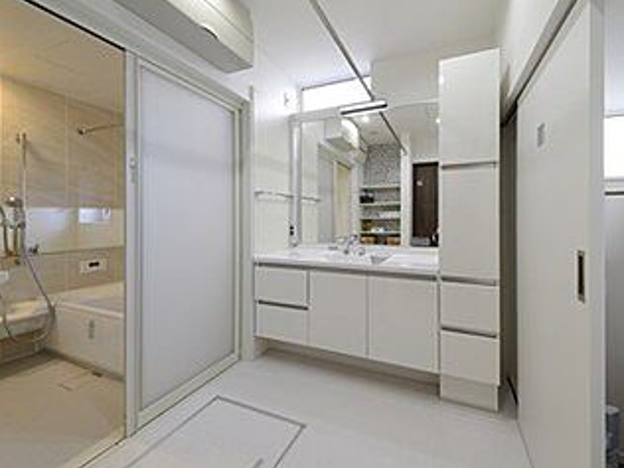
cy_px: 217
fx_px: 252
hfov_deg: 101.9
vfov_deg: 85.5
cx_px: 332
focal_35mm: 14
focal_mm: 12
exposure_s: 1/2
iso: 100
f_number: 13
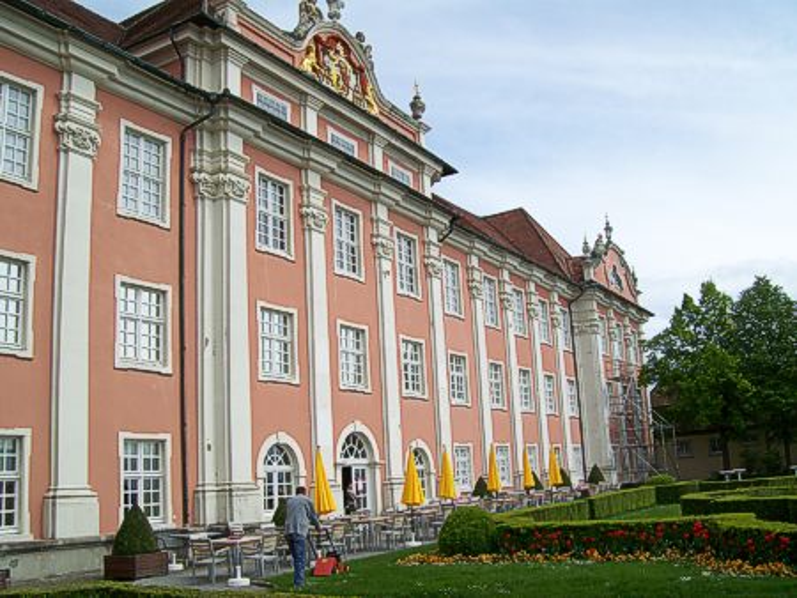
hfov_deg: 53.9
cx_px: 398
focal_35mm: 34
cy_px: 299
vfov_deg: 41.8
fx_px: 783
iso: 64
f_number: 4.9
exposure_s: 1/500
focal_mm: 6.1
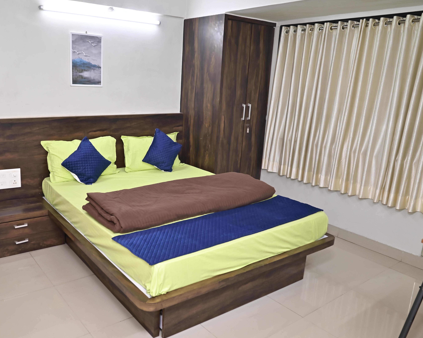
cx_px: 167
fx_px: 351
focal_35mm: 28
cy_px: 171
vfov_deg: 51.5
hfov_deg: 61.6
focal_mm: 20
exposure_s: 1/160
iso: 800
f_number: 4
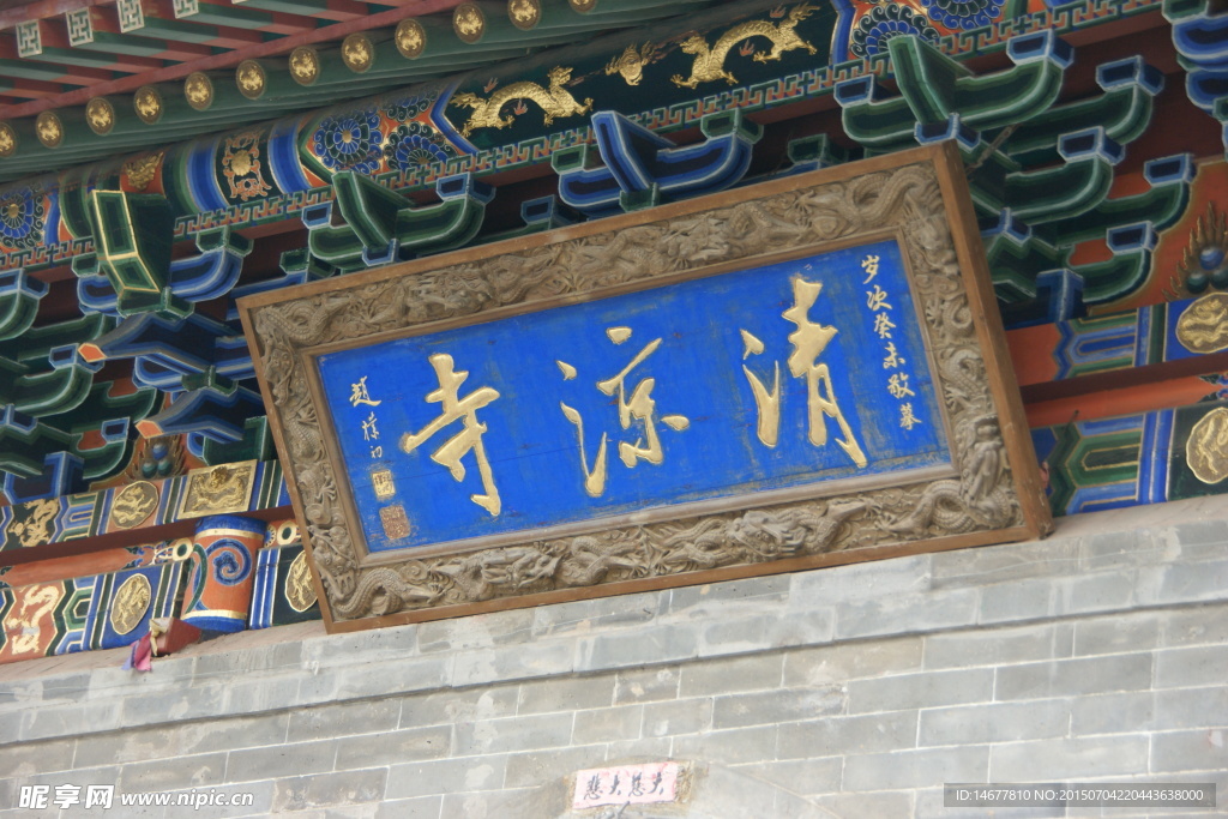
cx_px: 614
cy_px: 410
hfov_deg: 22.6
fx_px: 3070
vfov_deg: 15.2
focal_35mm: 90
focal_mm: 60
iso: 200
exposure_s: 1/125
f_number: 5
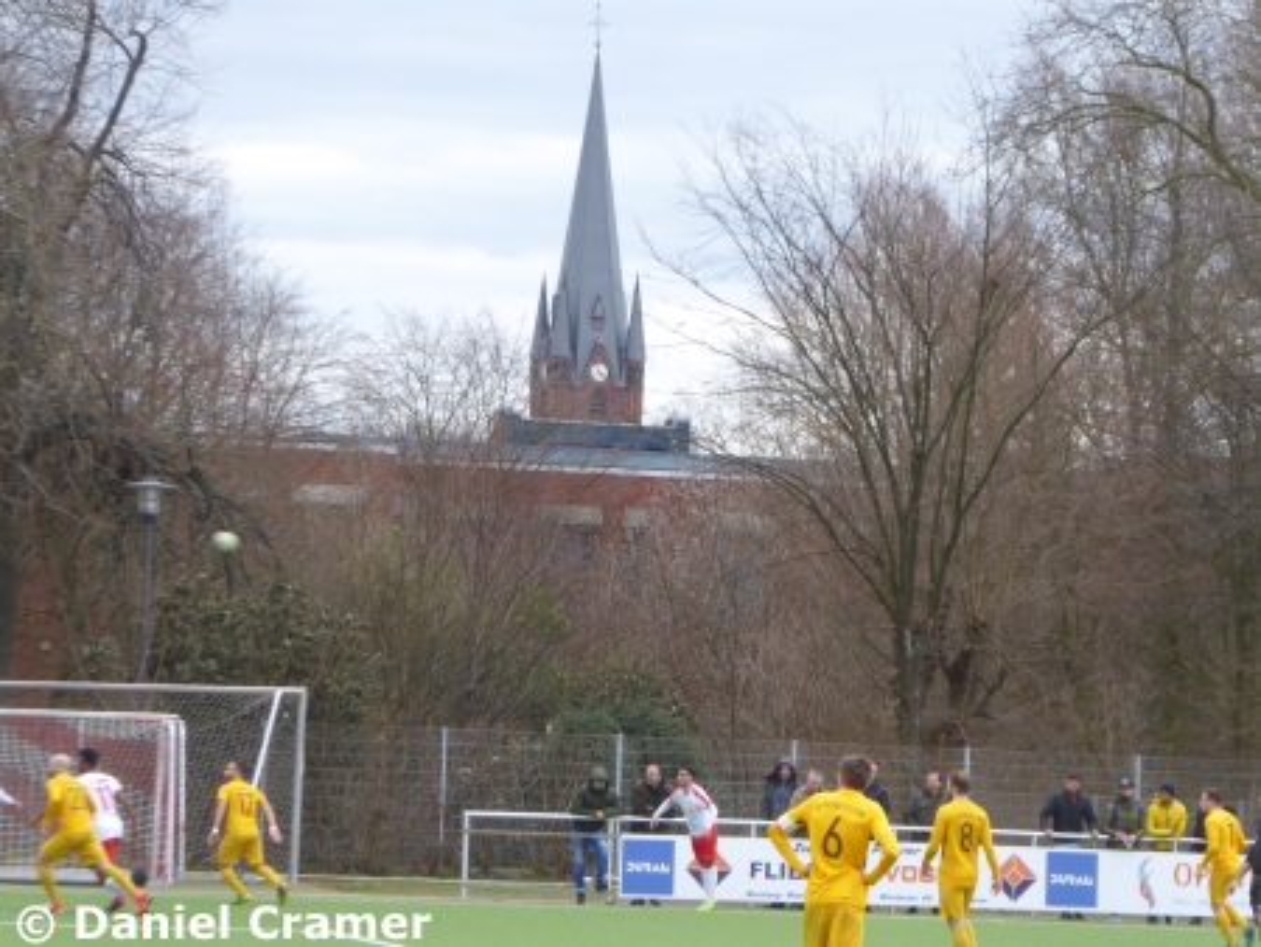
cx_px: 630
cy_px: 474
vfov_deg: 9.3
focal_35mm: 160
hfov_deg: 12.3
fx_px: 5832
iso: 200
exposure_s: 1/80
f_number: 5.5
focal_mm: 28.7
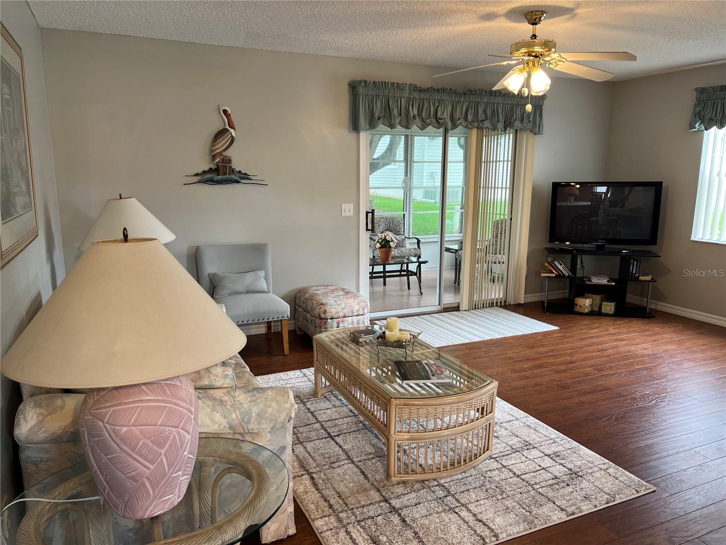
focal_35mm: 26
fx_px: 545
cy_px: 272
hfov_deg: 67.3
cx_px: 363
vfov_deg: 53.1
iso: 125
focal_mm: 5.7
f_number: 1.5
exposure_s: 1/60
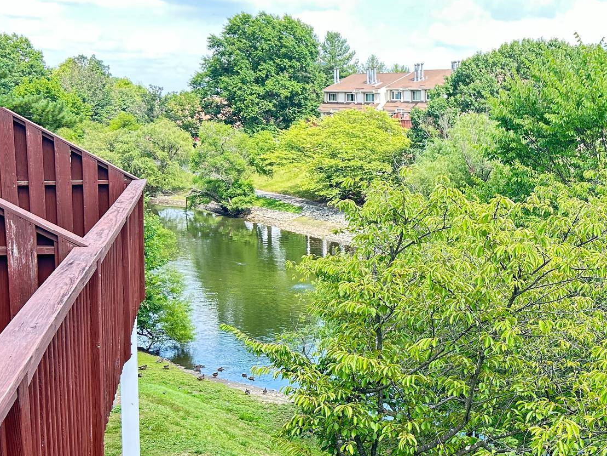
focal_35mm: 48
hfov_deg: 36.9
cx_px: 556
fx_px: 842
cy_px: 232
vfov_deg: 30.3
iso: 50
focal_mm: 5.7
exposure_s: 1/346
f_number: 1.5
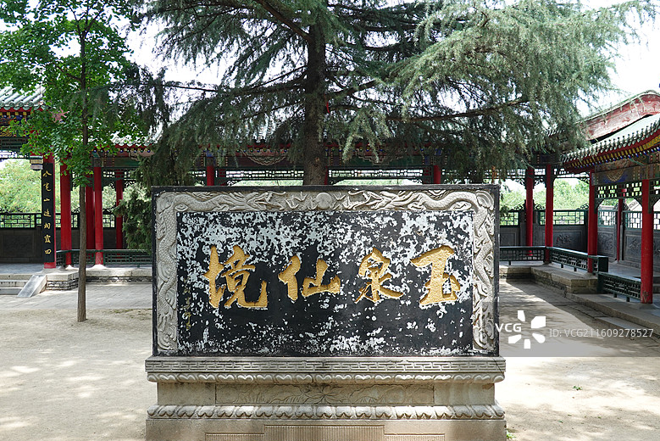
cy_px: 224
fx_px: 715
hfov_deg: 49.5
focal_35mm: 39
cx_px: 332
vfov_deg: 34.2
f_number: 3.5
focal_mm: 14.12
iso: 125
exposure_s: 1/160
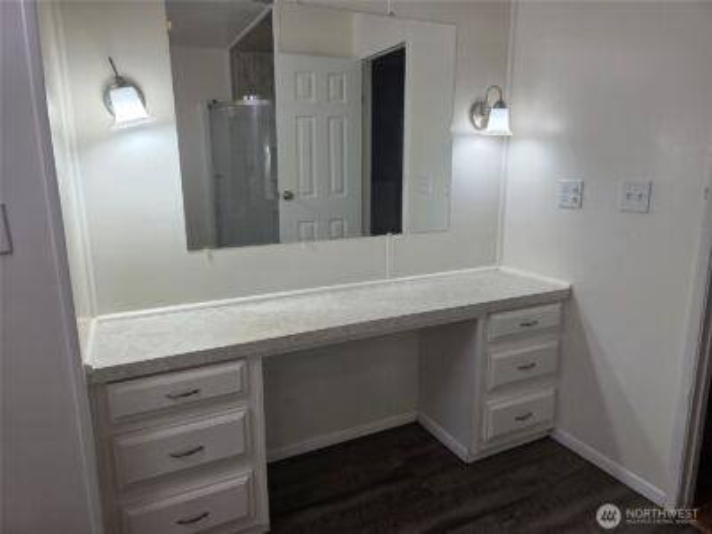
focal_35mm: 23
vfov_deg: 58.9
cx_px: 356
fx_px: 473
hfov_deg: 73.9
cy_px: 267
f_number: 1.7
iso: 50
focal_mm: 6.3
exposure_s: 1/120
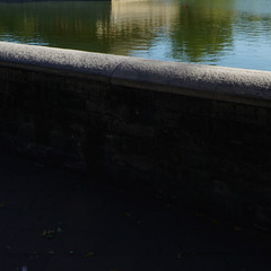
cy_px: -47
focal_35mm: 51
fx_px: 452
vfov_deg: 29.2
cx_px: 163
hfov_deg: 33.3
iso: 100
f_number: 11
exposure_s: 1/40
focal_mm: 16
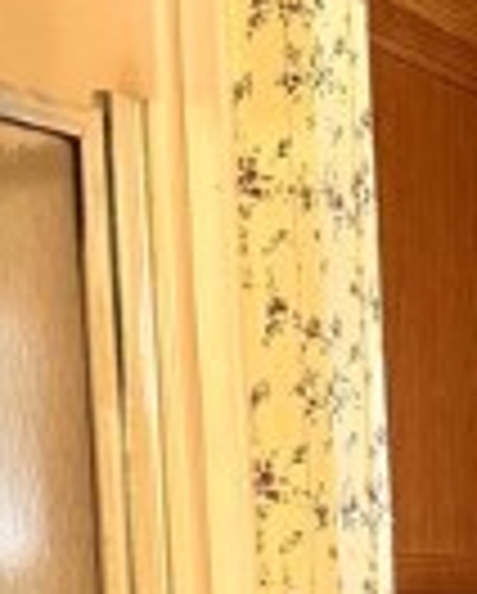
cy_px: 864
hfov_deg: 10.7
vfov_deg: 13.4
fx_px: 2394
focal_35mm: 136
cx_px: 832
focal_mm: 6.76
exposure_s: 1/90
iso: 200
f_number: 1.78
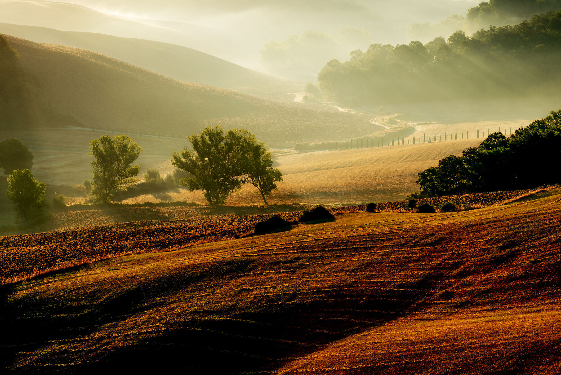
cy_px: 185
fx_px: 2650
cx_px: 261
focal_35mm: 170
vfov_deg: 8.1
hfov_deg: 12.1
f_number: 8
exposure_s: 1/250
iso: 200
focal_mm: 150
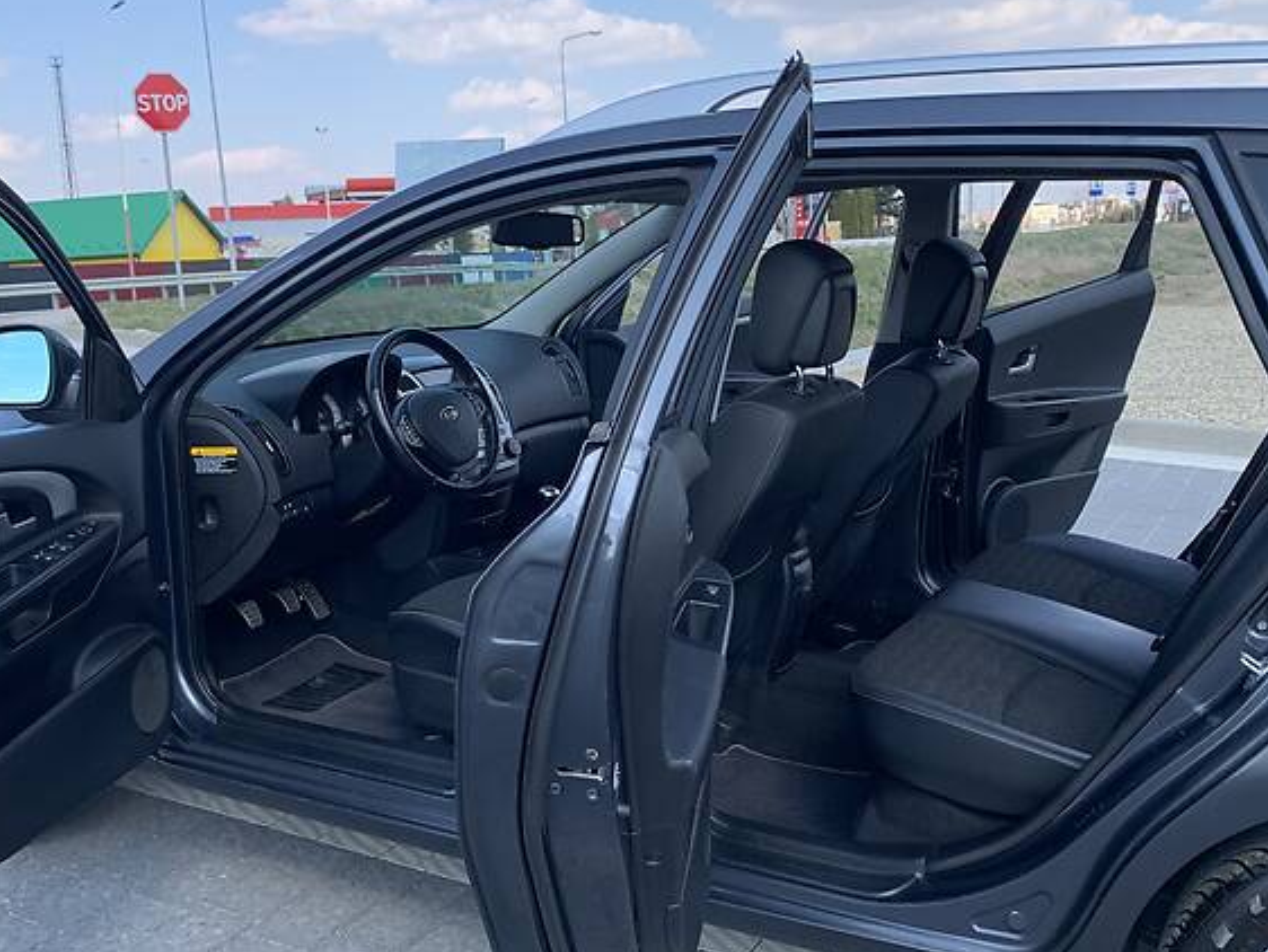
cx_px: 514
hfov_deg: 49.8
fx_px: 1356
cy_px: 483
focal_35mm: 37
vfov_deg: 38.7
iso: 25
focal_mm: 4.2
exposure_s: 1/1011
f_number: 1.8
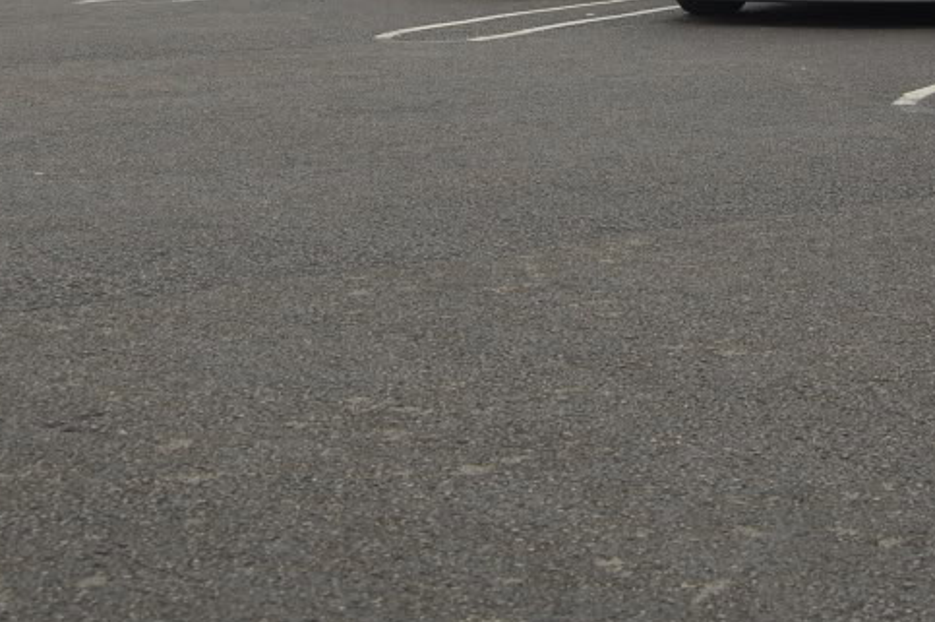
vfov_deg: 15.0
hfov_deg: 22.8
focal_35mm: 89
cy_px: -10
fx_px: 2309
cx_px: 620
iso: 220
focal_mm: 28
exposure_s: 1/125
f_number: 5.6
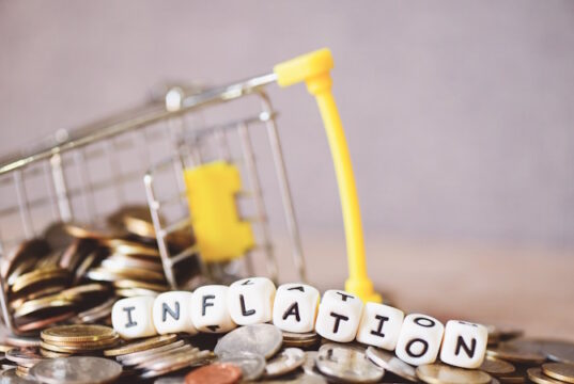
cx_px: 287
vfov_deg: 13.1
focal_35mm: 105
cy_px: 192
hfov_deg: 19.4
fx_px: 1677
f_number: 5
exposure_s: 1/60
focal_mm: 105
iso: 800
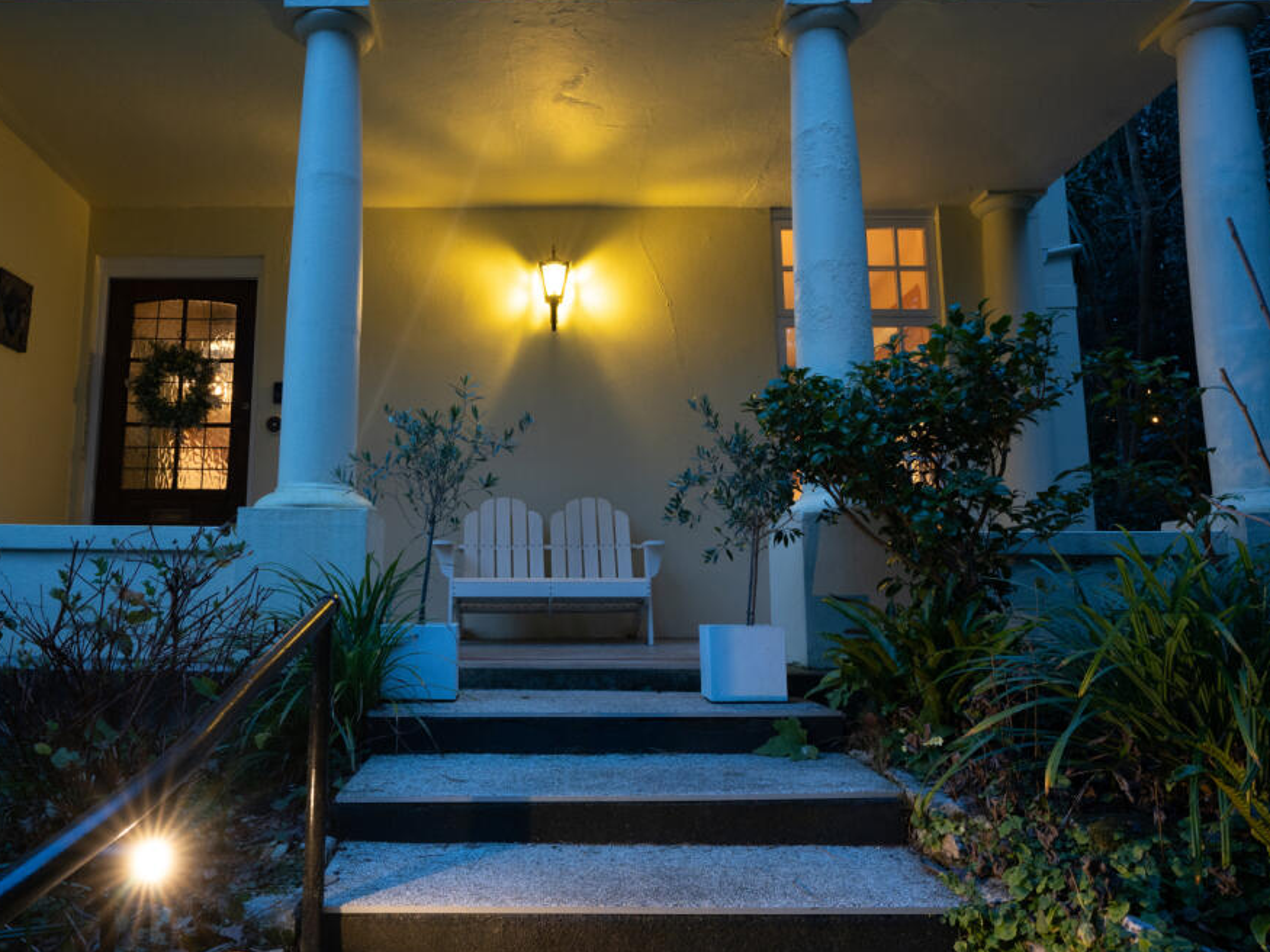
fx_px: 990
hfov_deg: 65.0
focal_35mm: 27
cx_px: 537
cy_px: 465
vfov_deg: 51.3
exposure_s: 1/4
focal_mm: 24
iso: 2000
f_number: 11
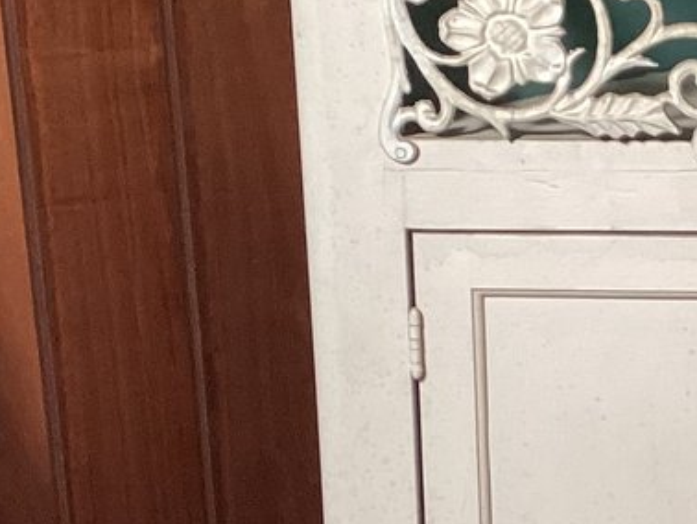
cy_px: 420
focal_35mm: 124
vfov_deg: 11.9
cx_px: 888
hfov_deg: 15.2
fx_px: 2498
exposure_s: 1/60
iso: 160
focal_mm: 3.3
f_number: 2.4
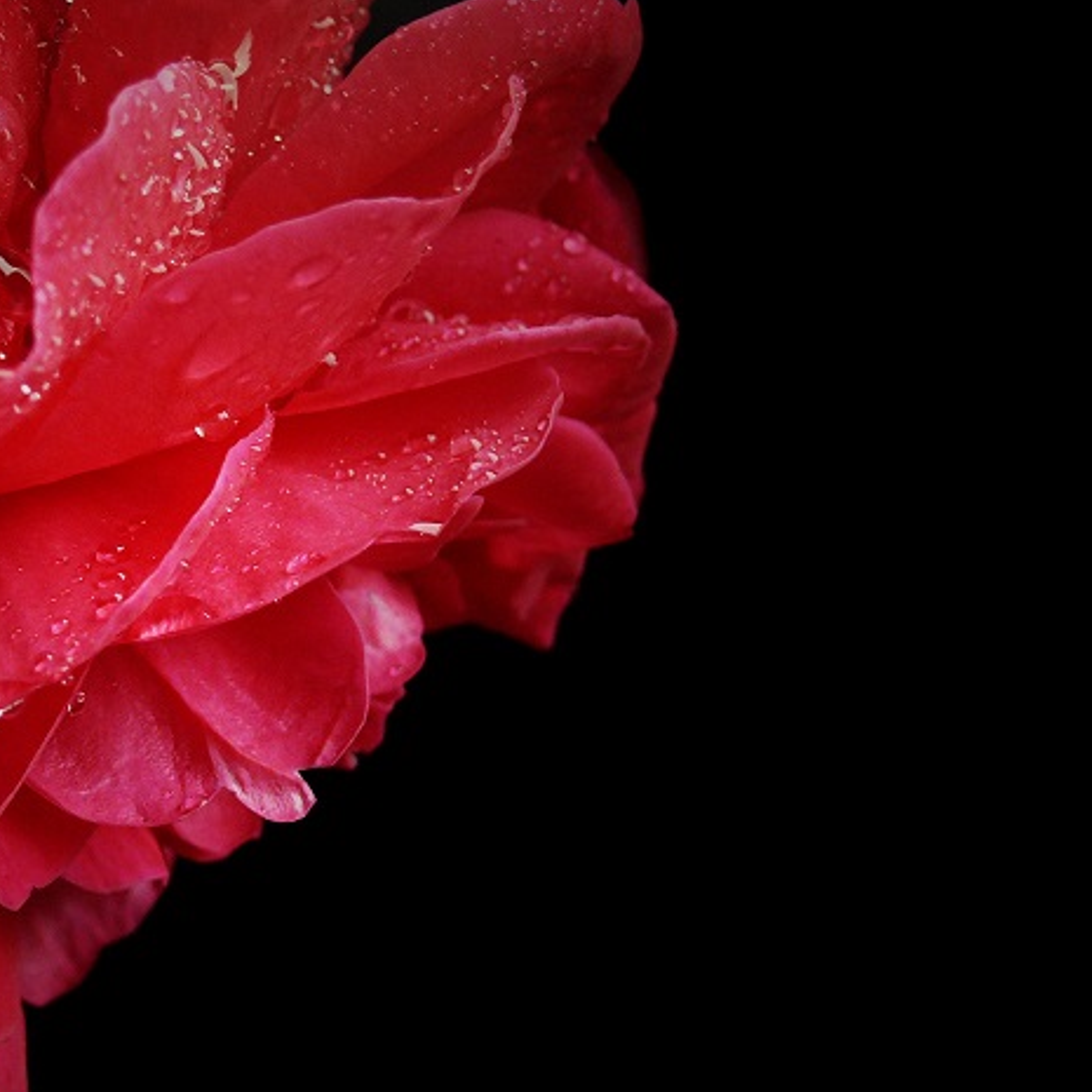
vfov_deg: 19.3
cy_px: 587
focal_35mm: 90
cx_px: 176
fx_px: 3212
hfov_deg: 19.1
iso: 250
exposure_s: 1/60
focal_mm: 11.6
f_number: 3.2
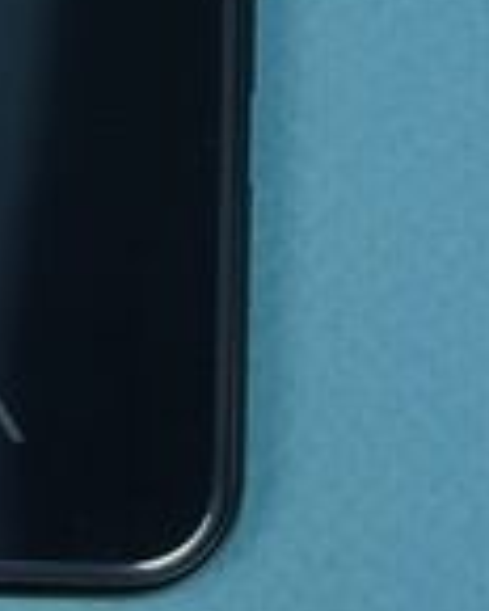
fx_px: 3781
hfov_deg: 6.9
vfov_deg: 9.2
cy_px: 628
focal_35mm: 209
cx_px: -793
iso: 2000
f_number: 7.1
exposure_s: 1/160
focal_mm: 39
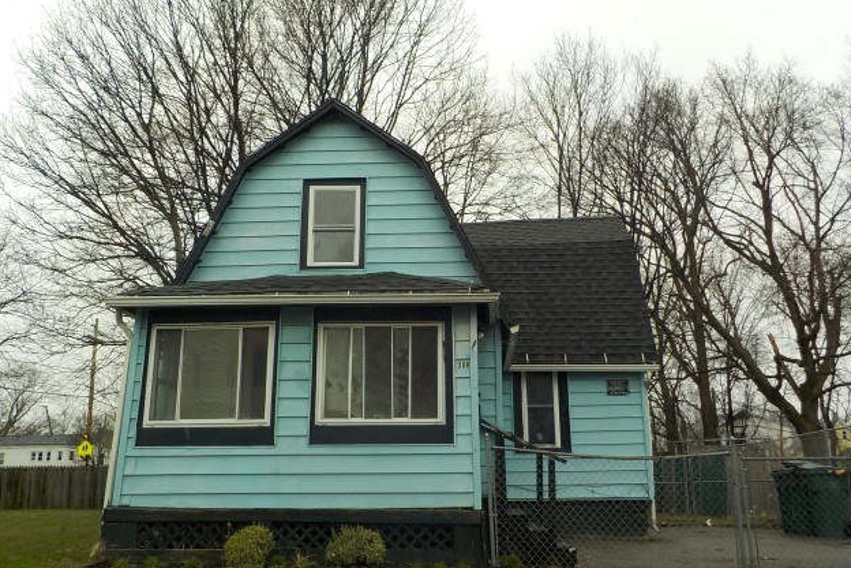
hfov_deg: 58.7
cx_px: 434
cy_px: 310
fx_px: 756
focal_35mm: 32
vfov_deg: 41.1
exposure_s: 1/500
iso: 125
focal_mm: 4.1
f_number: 3.3
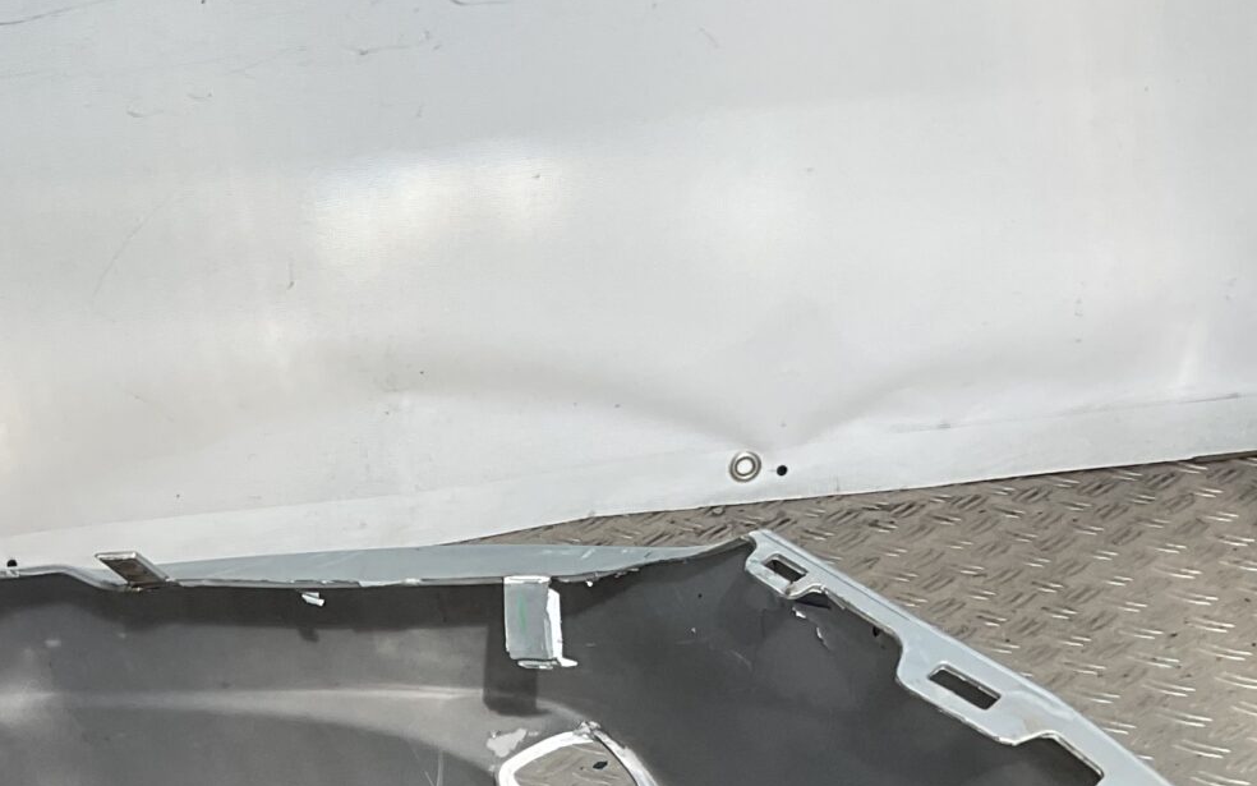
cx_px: -31
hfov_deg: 24.5
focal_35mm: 80
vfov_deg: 15.0
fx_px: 2741
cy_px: 1221
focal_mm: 3
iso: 16
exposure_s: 1/260
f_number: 1.8
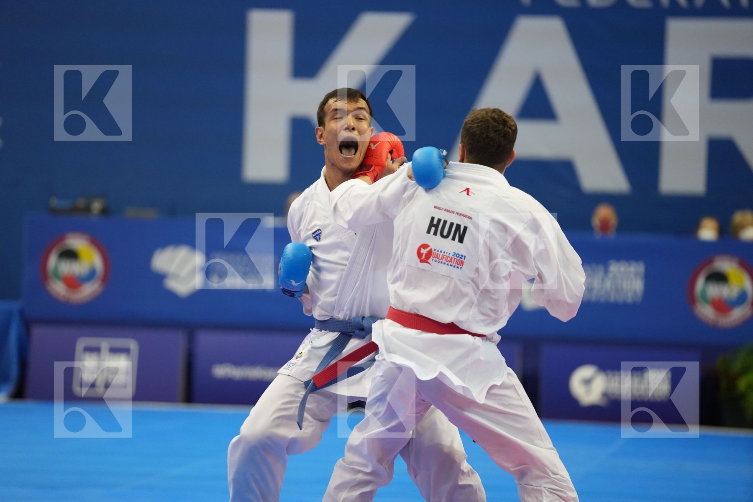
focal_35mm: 187
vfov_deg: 7.3
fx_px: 3911
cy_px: 251
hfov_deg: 11.0
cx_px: 376
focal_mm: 187
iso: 3200
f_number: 2.8
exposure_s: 1/1000
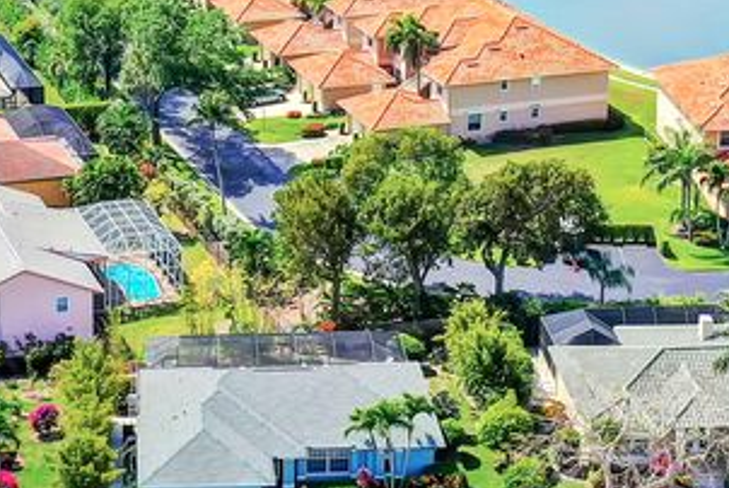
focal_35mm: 100
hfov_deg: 20.3
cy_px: -70
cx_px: 266
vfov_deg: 13.4
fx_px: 2027
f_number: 6.3
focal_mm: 10.3
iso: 100
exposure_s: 1/640
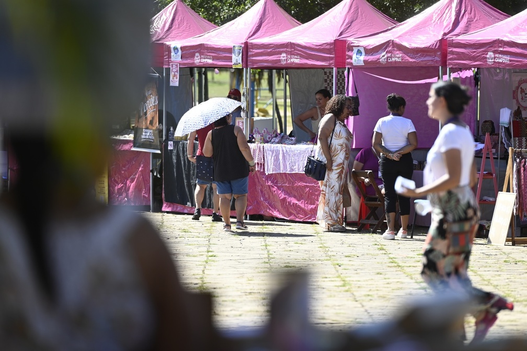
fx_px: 2925
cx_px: 264
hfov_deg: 10.3
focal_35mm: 200
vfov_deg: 6.9
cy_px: 176
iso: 200
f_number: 4
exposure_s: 1/800
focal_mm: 200
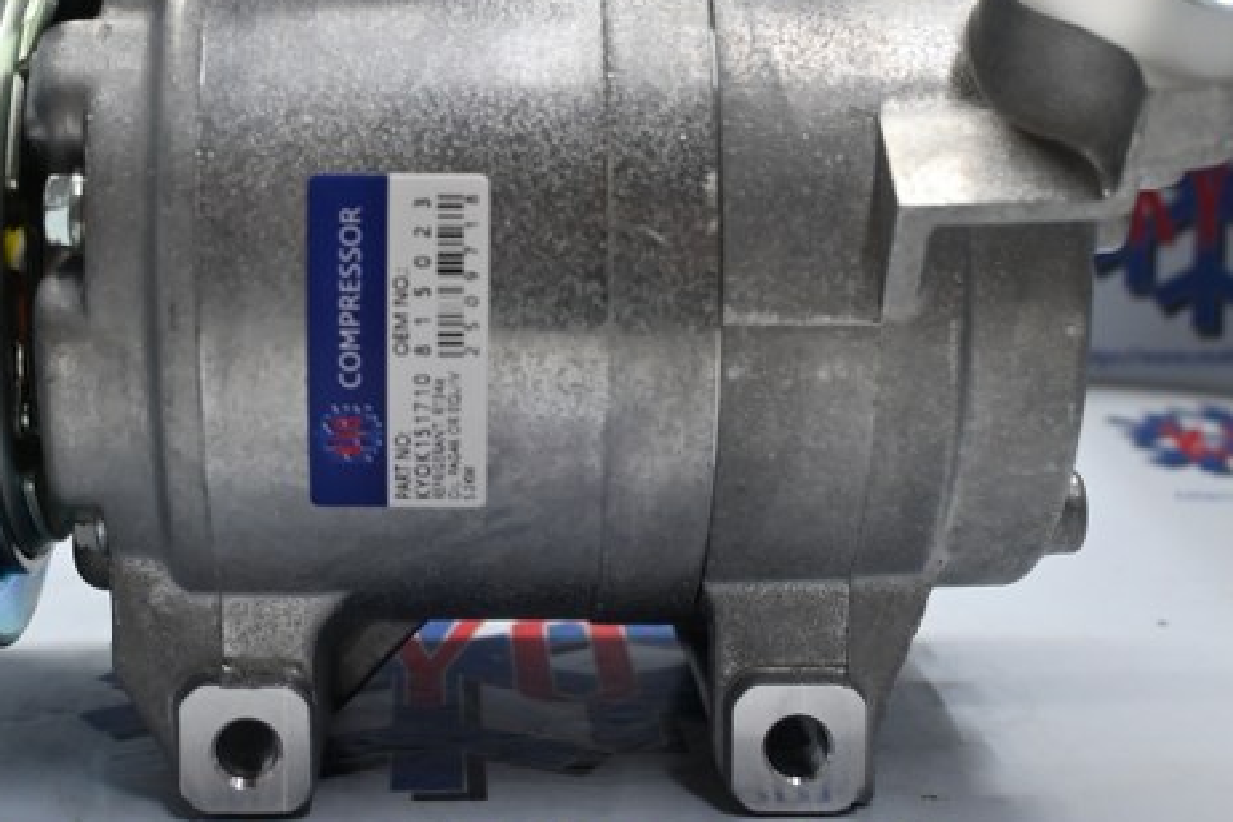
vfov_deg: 20.8
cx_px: 446
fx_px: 2221
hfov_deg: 30.9
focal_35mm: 65
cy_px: 204
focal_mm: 25
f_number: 4.2
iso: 1000
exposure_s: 1/125
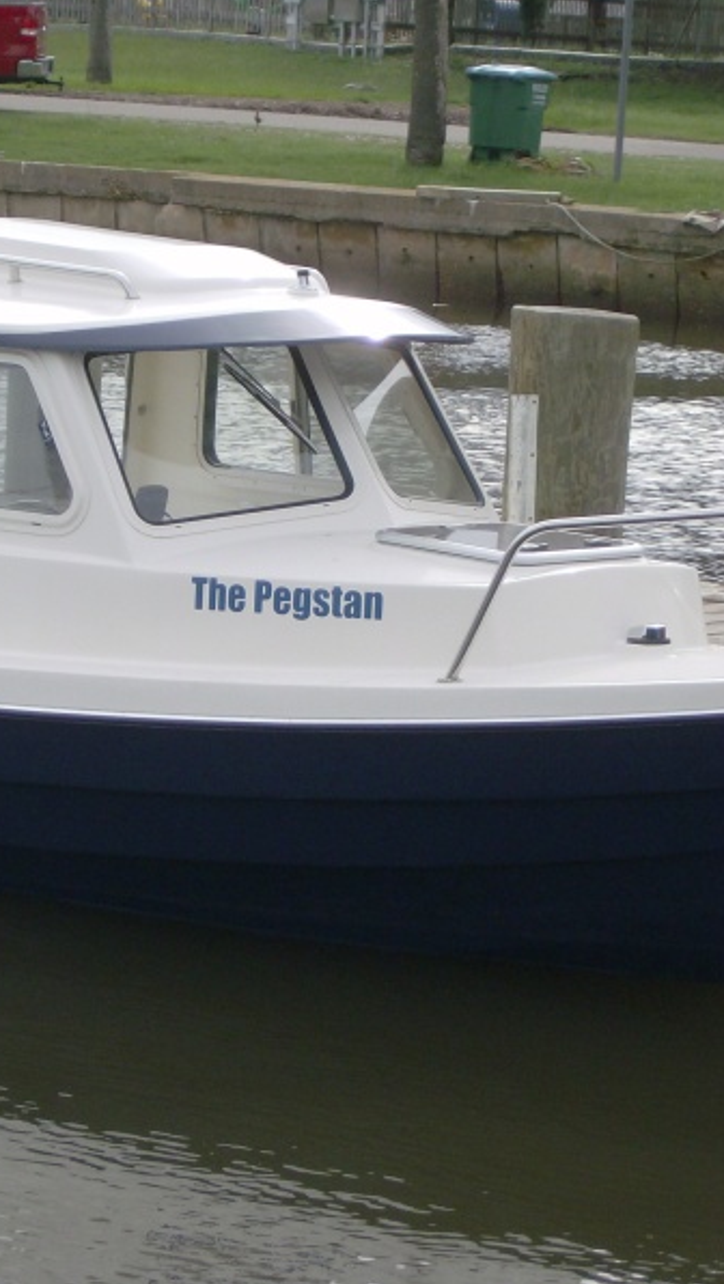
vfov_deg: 13.6
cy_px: 646
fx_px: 5383
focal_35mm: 158
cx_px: 177
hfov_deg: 7.7
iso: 100
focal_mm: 18
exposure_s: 1/471
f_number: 4.8
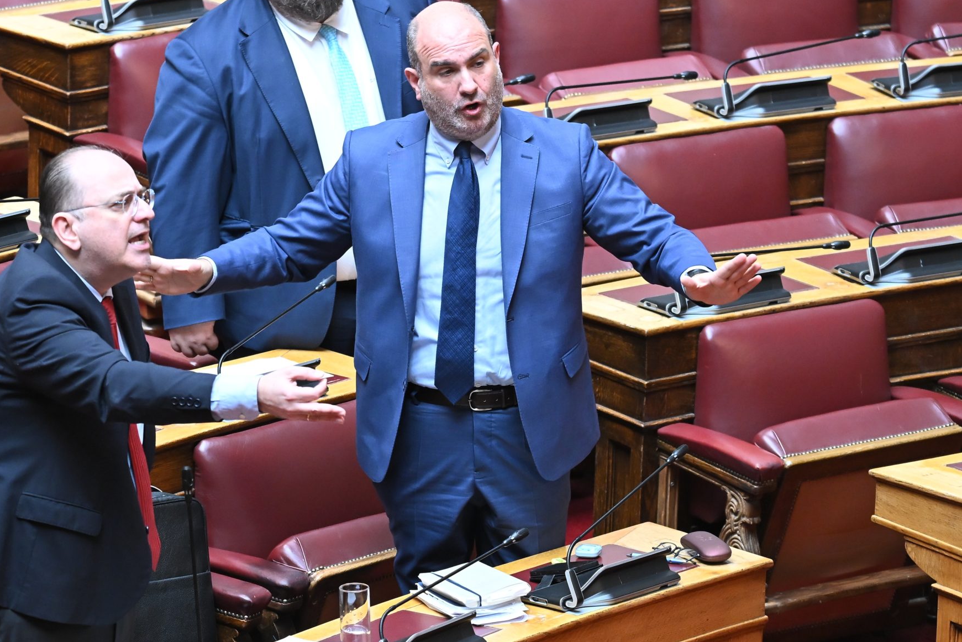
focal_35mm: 294
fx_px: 7856
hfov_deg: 7.0
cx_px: 334
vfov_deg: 4.7
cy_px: 292
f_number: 6.3
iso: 4000
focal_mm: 200
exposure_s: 1/250
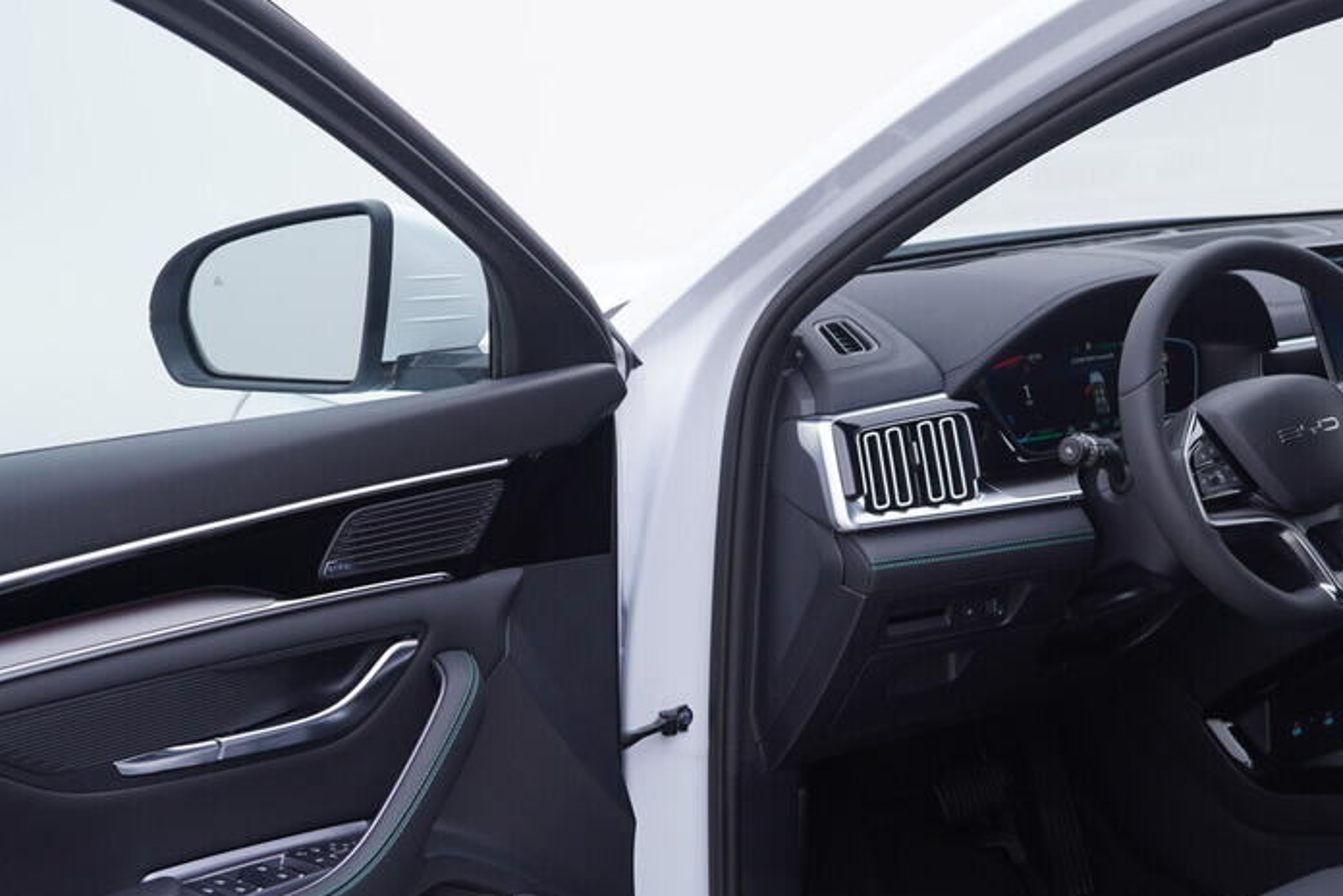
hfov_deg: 37.1
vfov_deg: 25.5
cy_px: 518
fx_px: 1977
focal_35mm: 53
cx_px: 893
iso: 125
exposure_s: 1/60
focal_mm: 24
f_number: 3.5
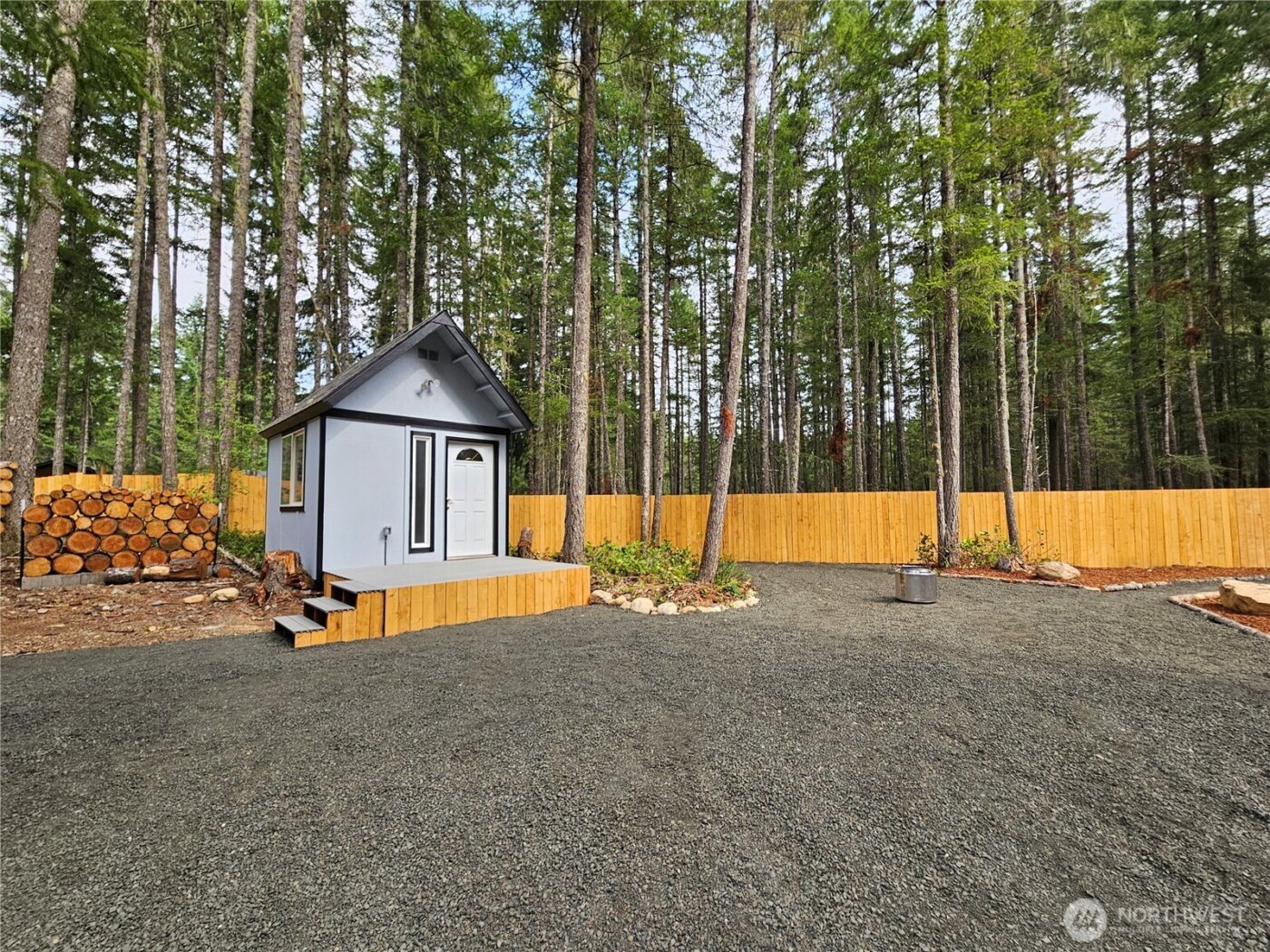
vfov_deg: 89.9
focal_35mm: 13
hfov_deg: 106.2
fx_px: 477
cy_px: 476
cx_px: 635
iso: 50
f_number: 2.2
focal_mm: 2.2
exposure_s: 1/245
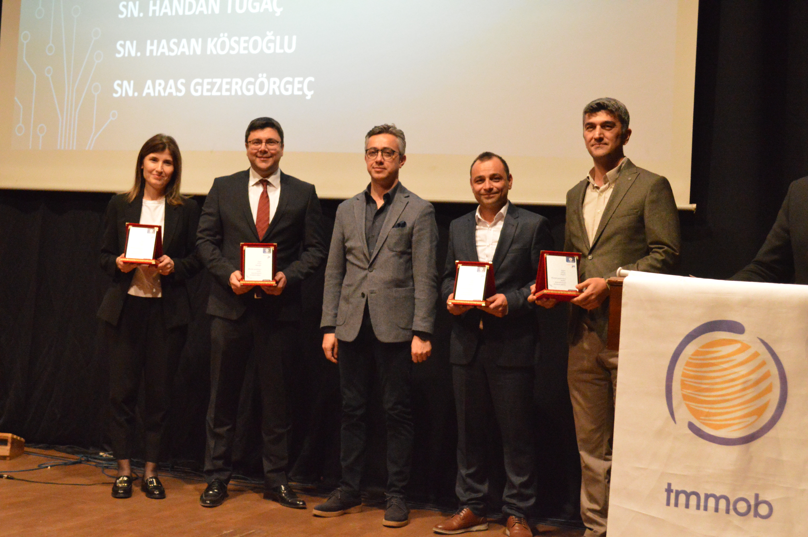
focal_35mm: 51
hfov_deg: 38.9
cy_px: 268
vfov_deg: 26.4
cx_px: 404
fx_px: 1144
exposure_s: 1/60
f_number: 5
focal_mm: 34
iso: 6400
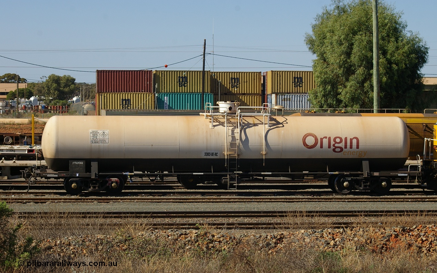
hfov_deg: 19.3
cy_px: 139
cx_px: 220
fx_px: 1286
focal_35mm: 108
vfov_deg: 12.1
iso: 200
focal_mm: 70
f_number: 8
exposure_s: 1/500
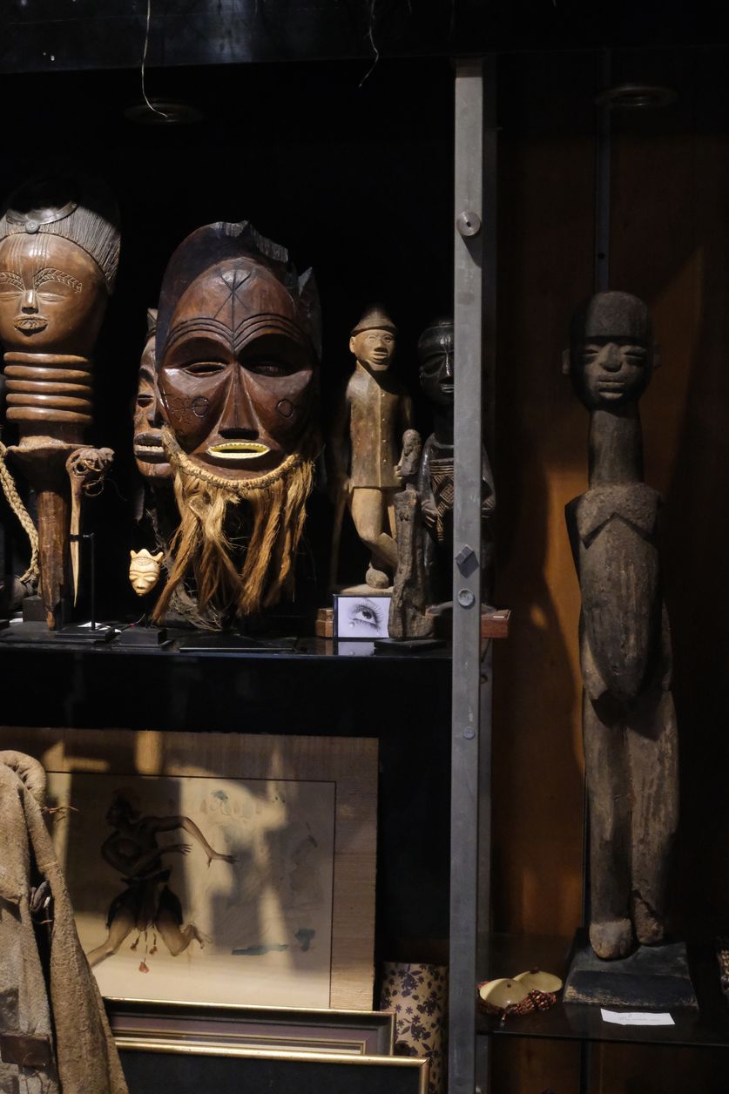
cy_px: 547
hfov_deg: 32.6
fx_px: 1246
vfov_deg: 47.4
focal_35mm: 41
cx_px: 364
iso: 10000
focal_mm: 27
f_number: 16
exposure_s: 1/27
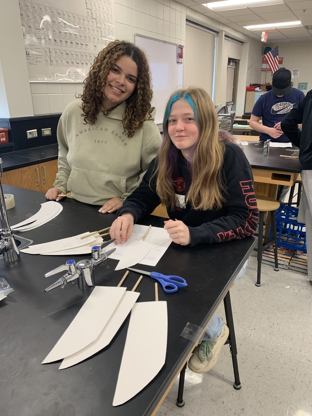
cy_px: 208
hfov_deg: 53.1
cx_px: 156
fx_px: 312
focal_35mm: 26
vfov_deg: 67.3
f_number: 1.8
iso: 64
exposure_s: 1/50
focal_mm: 4.25
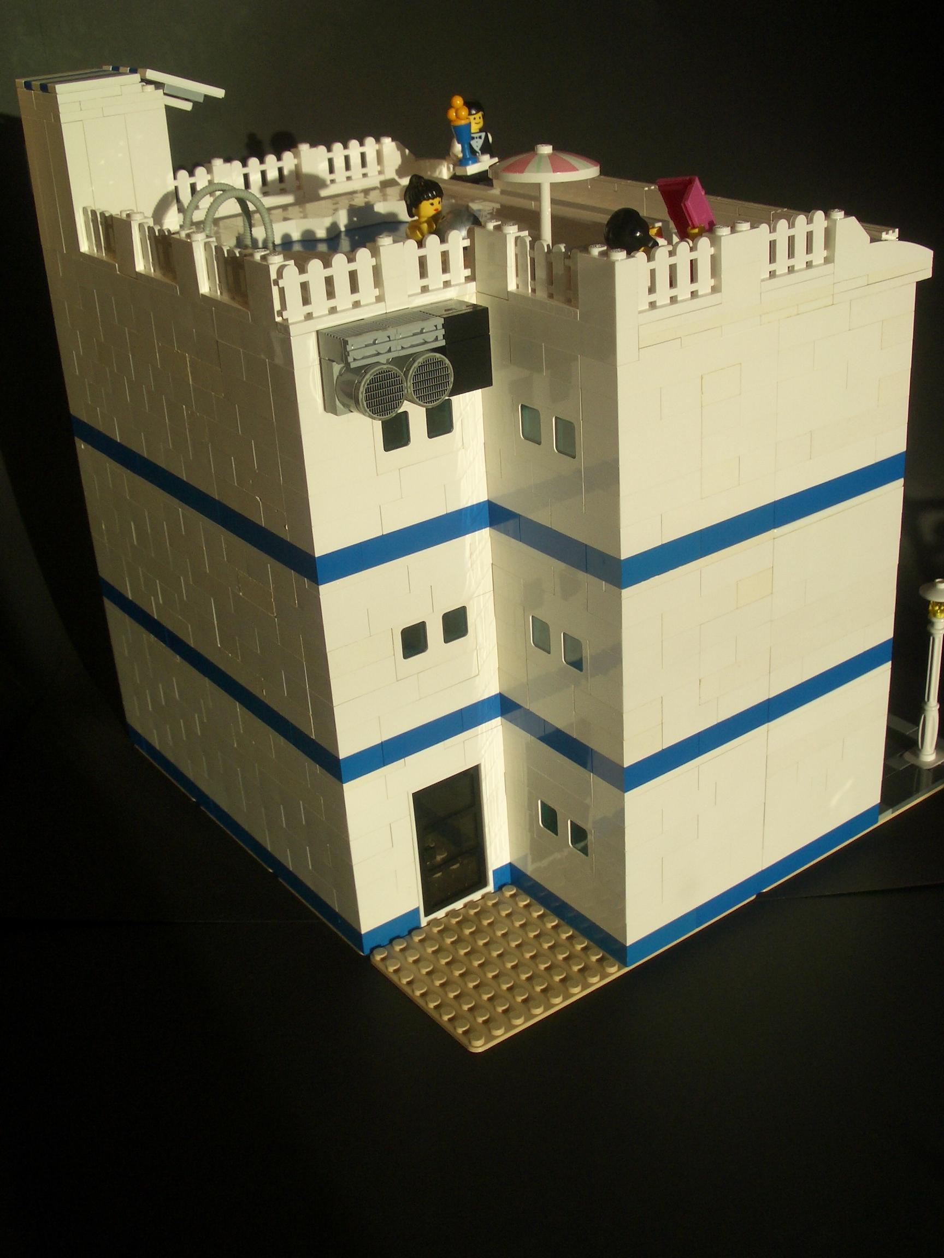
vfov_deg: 45.8
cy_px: 629
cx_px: 472
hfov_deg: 35.1
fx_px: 1491
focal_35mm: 41
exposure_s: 1/640
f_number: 4.6
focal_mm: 6.8
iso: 50
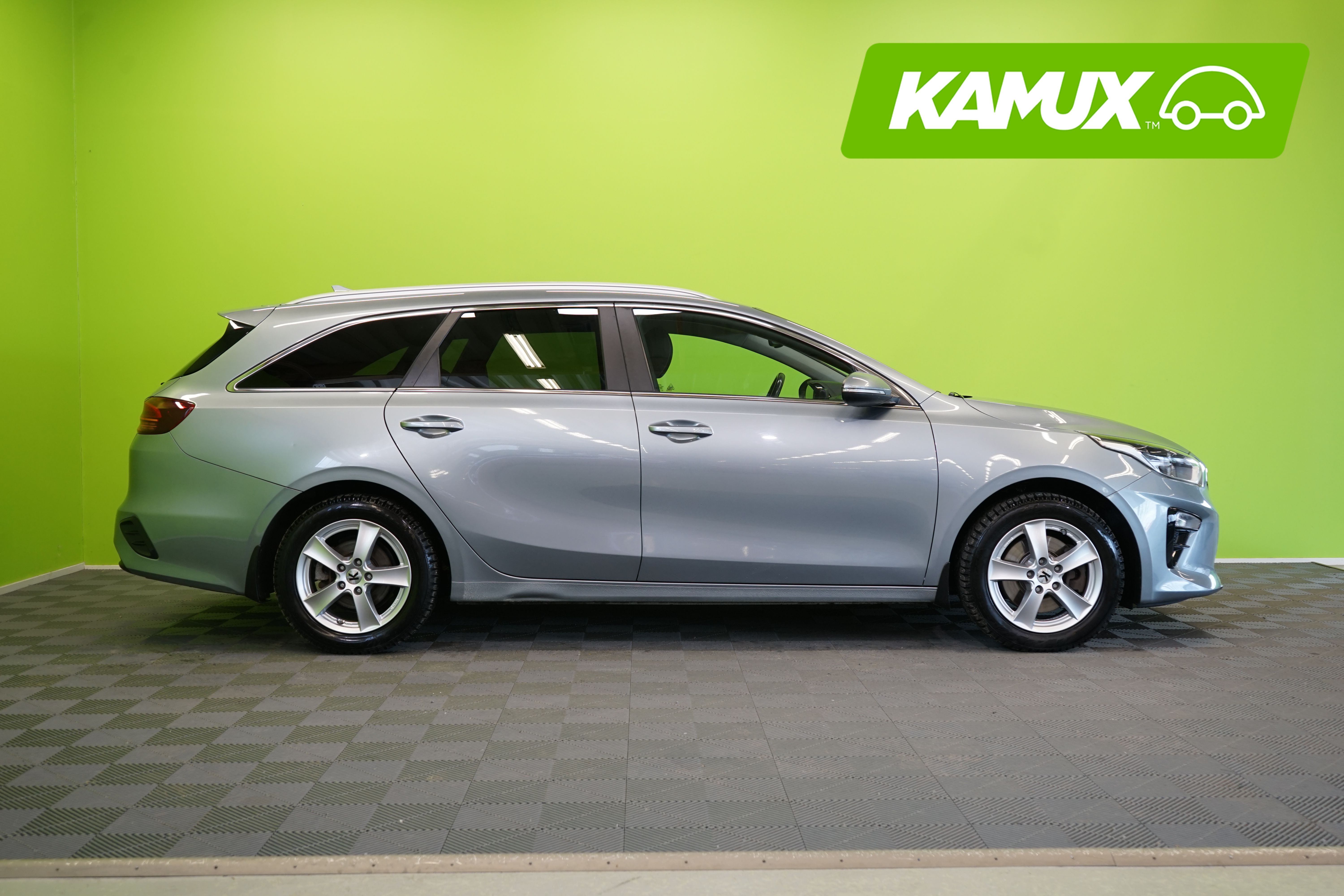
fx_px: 1344
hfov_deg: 53.1
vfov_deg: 36.9
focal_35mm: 36
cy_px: 448
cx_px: 672
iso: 500
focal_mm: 36
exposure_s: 1/40
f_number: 5.6
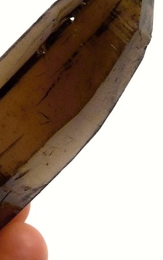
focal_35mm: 64
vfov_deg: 31.9
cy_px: 110
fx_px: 455
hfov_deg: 20.3
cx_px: 60
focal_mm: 4.8
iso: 400
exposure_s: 1/20
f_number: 2.8
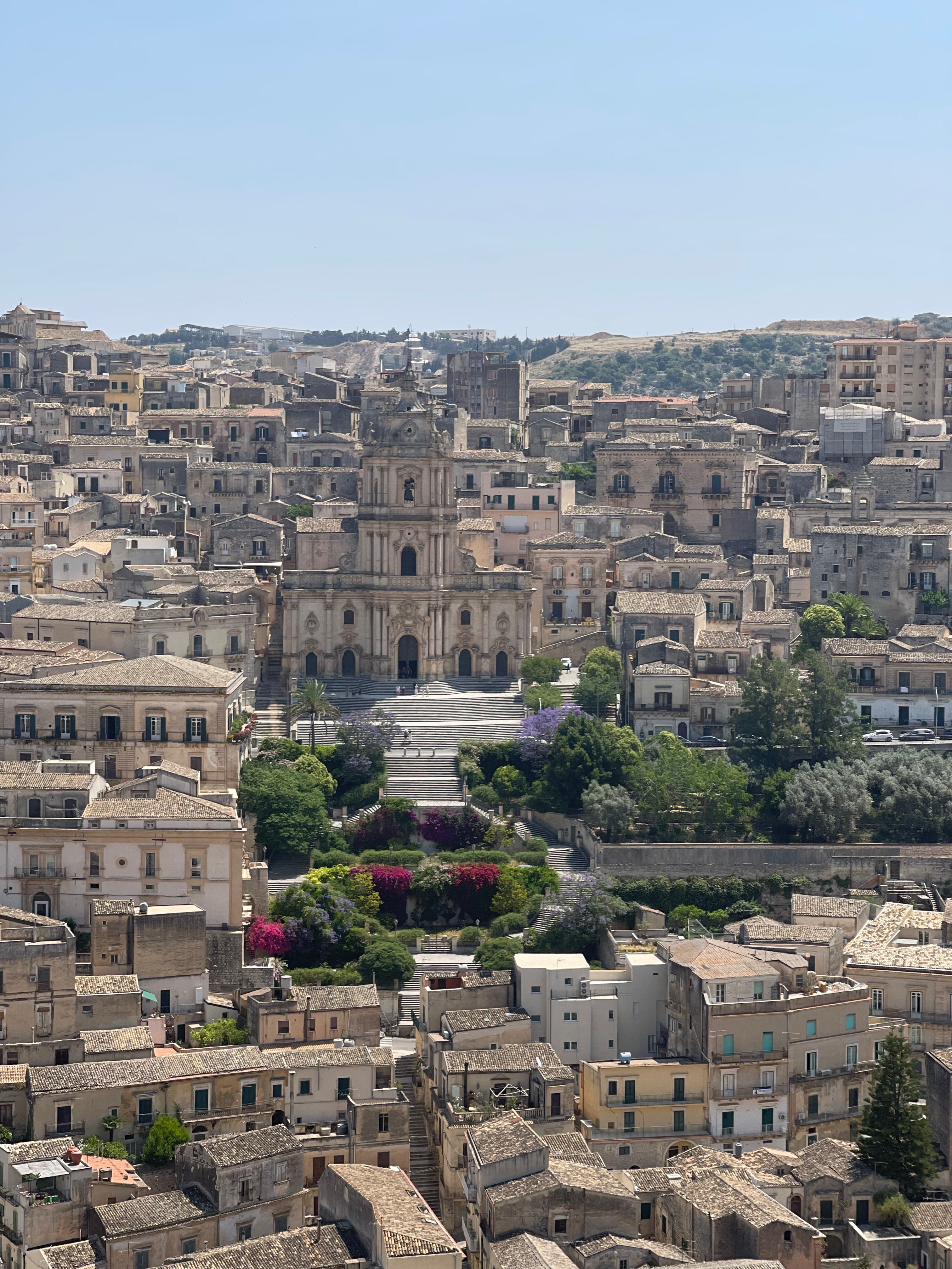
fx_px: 2347
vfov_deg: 30.3
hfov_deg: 22.9
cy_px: 634
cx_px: 476
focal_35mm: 64
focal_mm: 7.5
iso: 32
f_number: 2.2
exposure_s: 1/1727
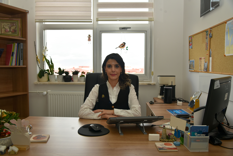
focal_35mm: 31
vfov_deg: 42.4
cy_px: 78
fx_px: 201
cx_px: 116
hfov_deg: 60.3
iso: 140
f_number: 5.6
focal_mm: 31
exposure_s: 1/125
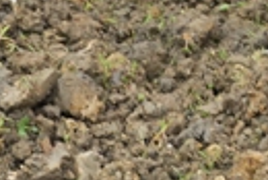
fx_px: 1327
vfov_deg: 6.9
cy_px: -361
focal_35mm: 178
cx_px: 388
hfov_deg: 11.1
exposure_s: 1/500
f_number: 8
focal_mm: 29
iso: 4000
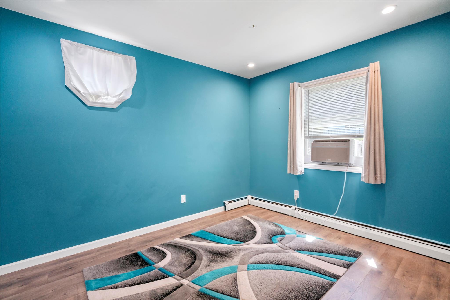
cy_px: 150
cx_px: 225
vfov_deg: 73.7
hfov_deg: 96.7
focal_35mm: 16
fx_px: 200
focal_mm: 16
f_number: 5.6
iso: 800
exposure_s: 1/10
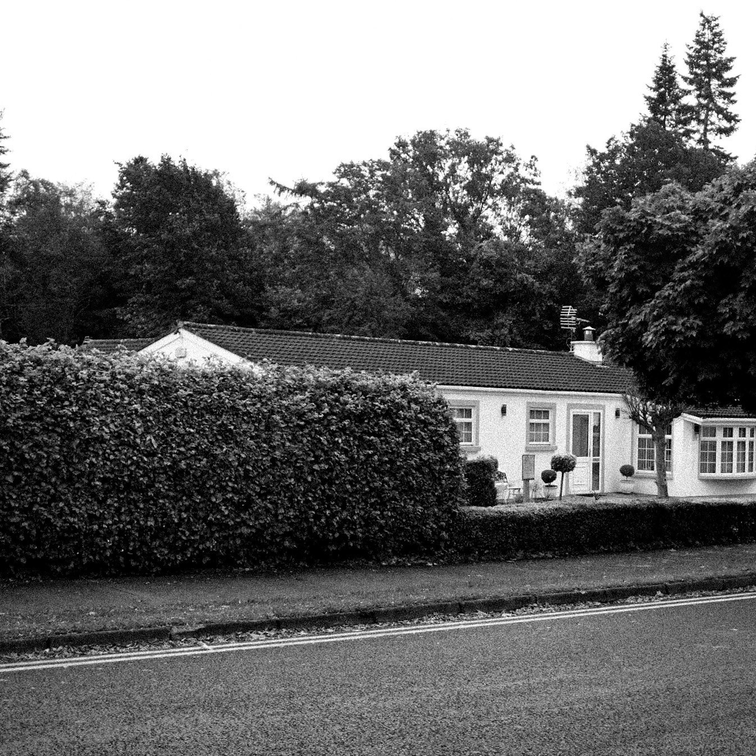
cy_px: 381
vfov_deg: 32.2
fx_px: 1310
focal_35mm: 53
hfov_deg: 31.7
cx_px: 548
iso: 200
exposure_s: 1/180
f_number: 2.8
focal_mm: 27
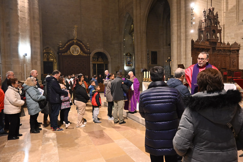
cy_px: 81
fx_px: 162
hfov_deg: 73.7
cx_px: 122
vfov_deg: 53.1
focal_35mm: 24
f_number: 4.5
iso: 3200
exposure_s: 1/80
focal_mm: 16
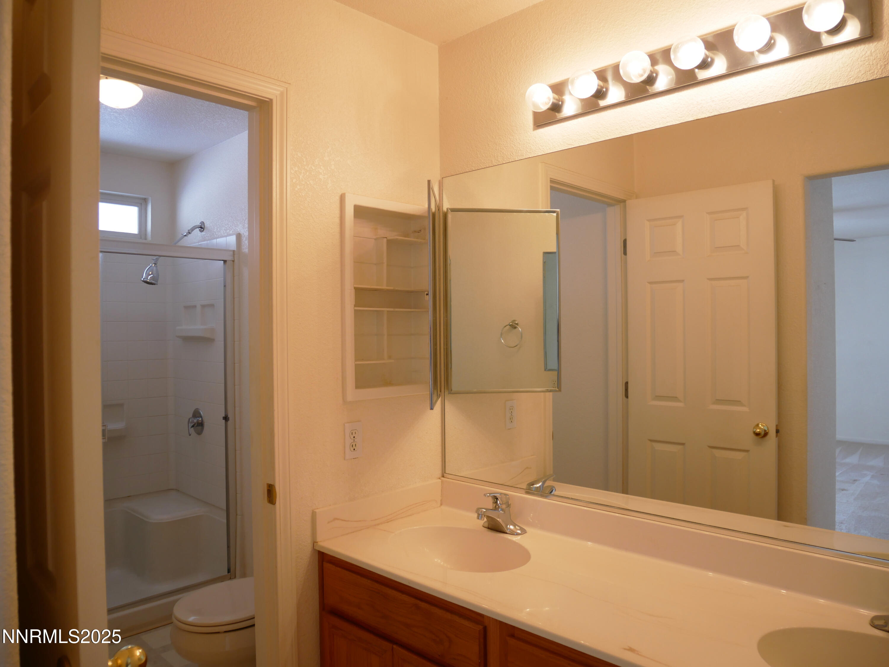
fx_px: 617
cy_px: 334
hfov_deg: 71.6
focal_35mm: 24
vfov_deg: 56.8
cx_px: 444
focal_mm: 12
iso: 250
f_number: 3.5
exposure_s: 1/60
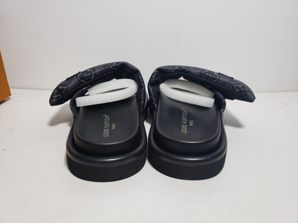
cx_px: 149
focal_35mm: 26
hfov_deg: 67.3
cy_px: 112
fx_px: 224
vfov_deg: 53.1
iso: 50
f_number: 1.5
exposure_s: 1/322
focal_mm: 4.3
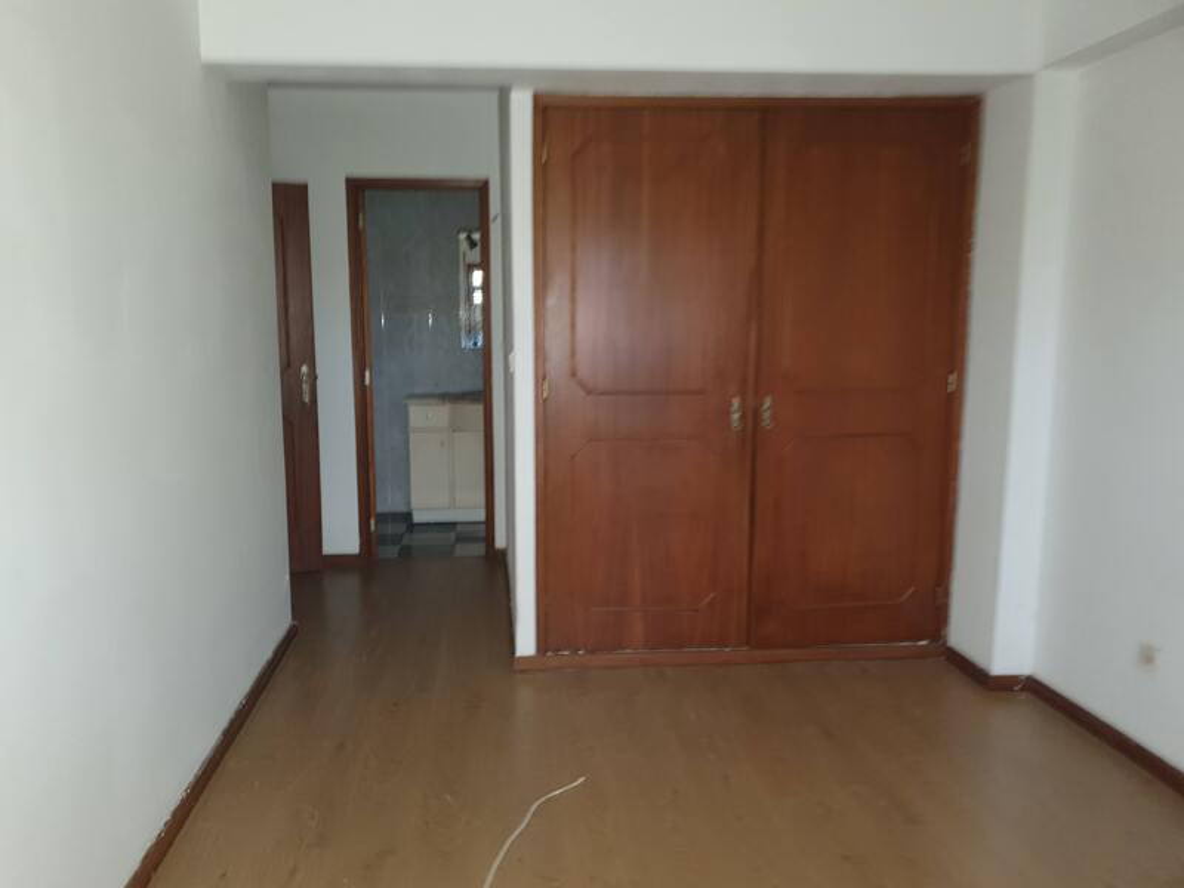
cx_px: 592
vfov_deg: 53.1
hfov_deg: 67.3
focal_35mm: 26
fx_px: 889
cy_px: 444
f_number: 1.5
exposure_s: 1/11
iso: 125
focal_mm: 4.32
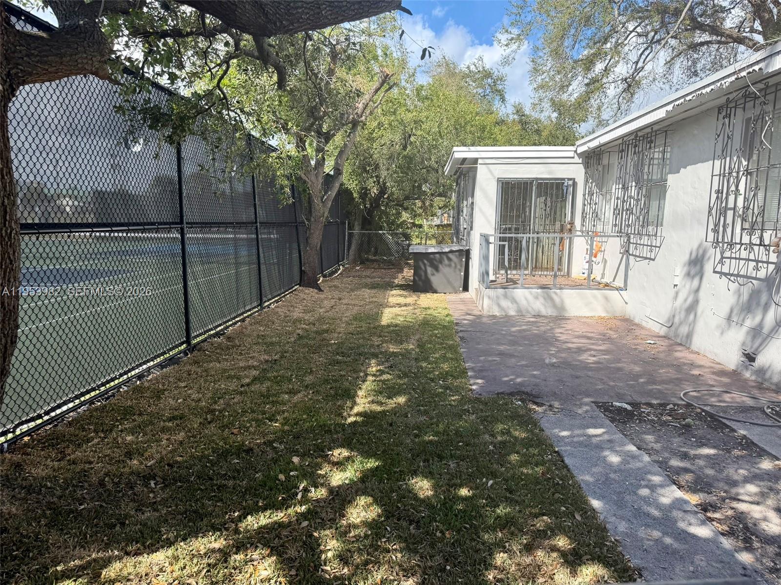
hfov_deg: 71.6
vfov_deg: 56.8
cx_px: 390
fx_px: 541
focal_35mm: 24
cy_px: 292
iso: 80
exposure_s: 1/1949
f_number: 1.78
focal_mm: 6.76
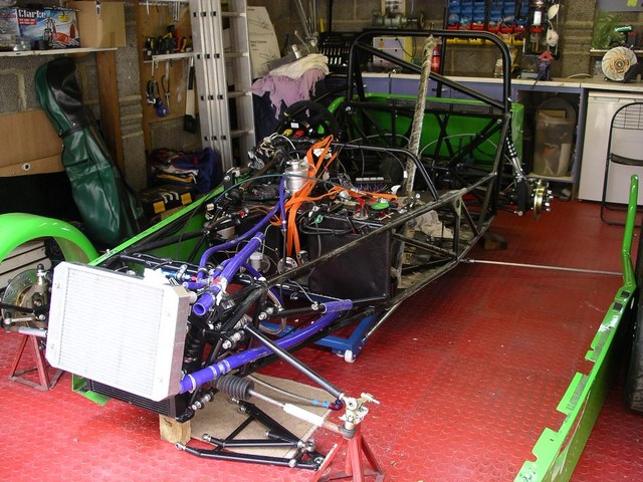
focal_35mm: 37
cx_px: 322
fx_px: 687
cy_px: 241
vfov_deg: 38.7
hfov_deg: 50.1
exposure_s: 1/39
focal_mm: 7.8
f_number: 2.8
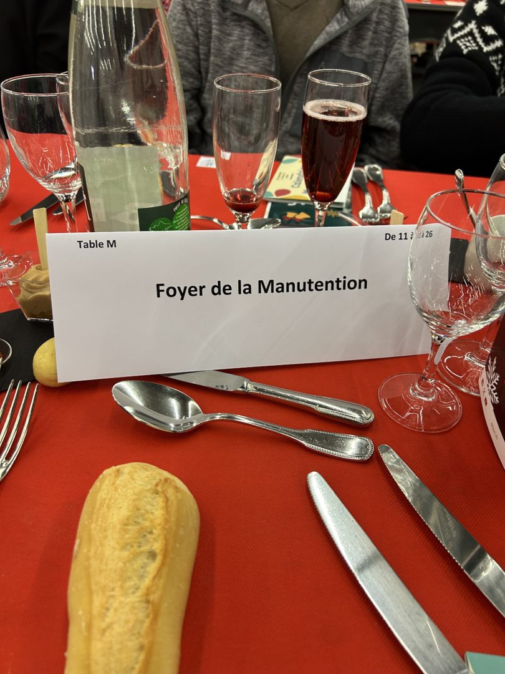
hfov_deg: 53.1
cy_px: 337
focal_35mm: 26
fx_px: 506
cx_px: 252
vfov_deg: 67.3
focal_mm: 5.7
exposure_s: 1/50
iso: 125
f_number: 1.5
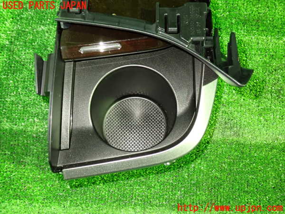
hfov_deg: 56.8
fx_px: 263
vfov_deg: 44.2
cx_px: 142
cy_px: 107
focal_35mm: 32
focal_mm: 5.79
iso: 800
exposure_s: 1/15
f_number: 2.4
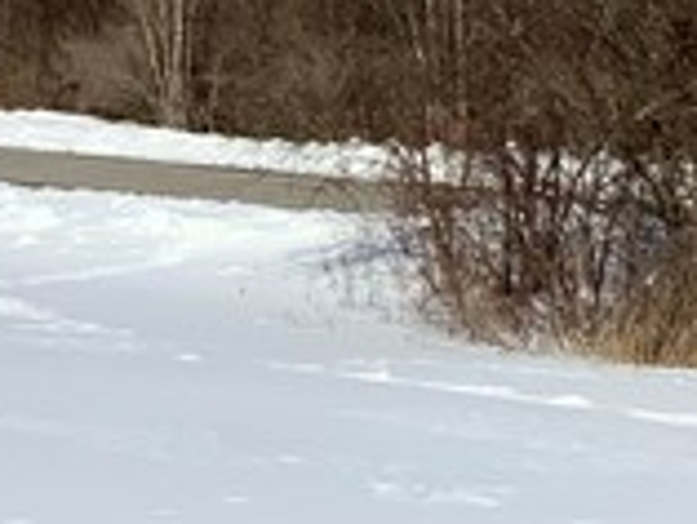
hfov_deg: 10.4
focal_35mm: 189
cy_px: -173
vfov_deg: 7.8
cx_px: 75
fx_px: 3808
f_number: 1.8
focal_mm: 3
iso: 20
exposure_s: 1/6536
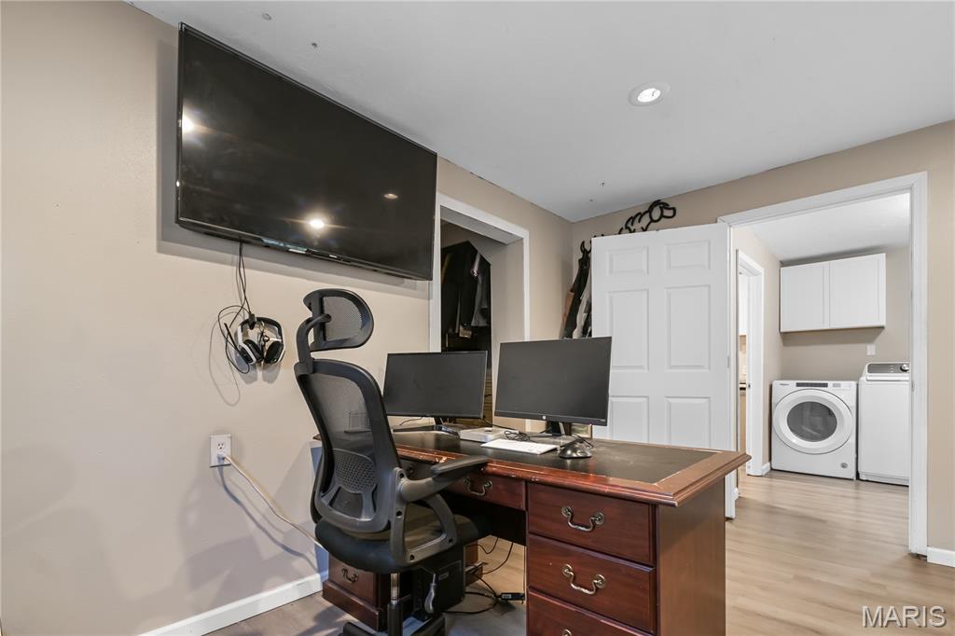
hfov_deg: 100.4
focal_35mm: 15
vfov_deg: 77.3
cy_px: 318
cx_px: 478
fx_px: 398
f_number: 4.5
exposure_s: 1
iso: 100
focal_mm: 10
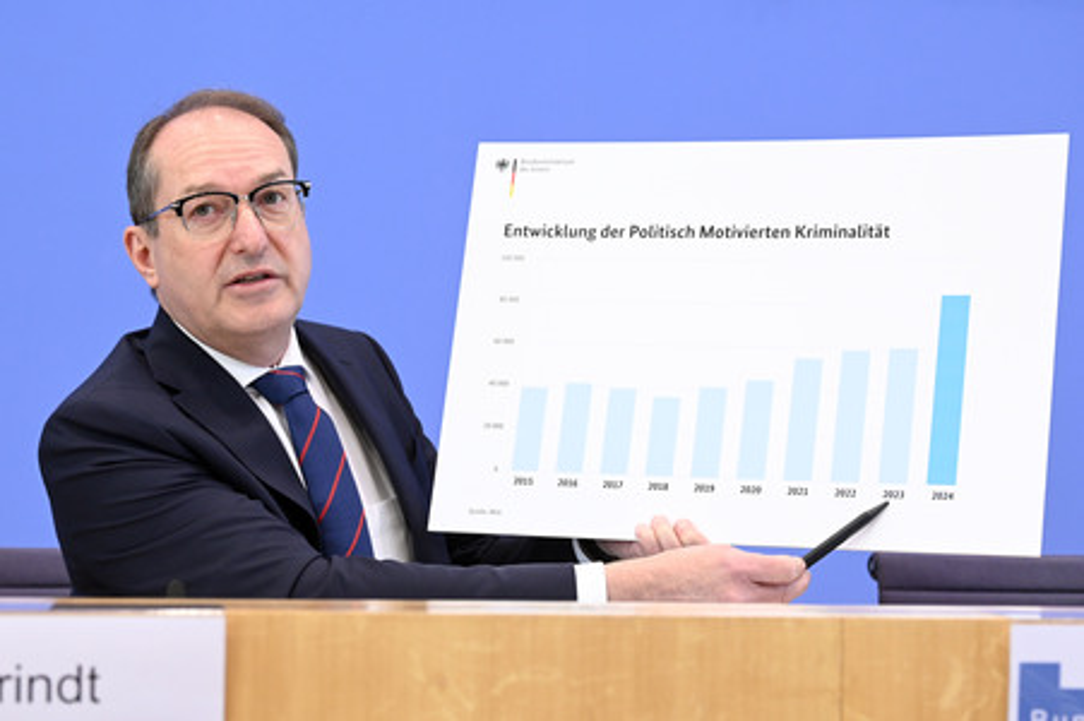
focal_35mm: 75
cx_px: 542
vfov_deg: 18.2
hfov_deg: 27.0
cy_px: 360
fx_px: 2257
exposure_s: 1/400
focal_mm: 75
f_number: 5
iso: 2500
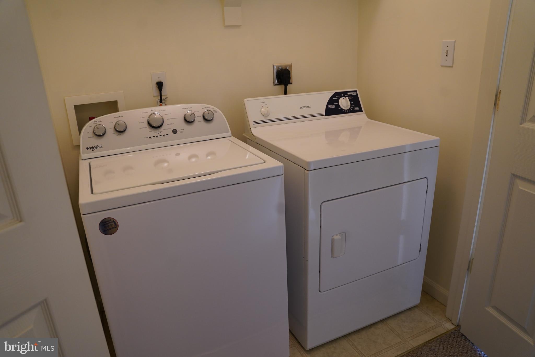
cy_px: 178
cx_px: 268
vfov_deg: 49.5
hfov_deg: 69.4
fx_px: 386
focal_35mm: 26
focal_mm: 26
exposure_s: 1/160
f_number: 4
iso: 1600
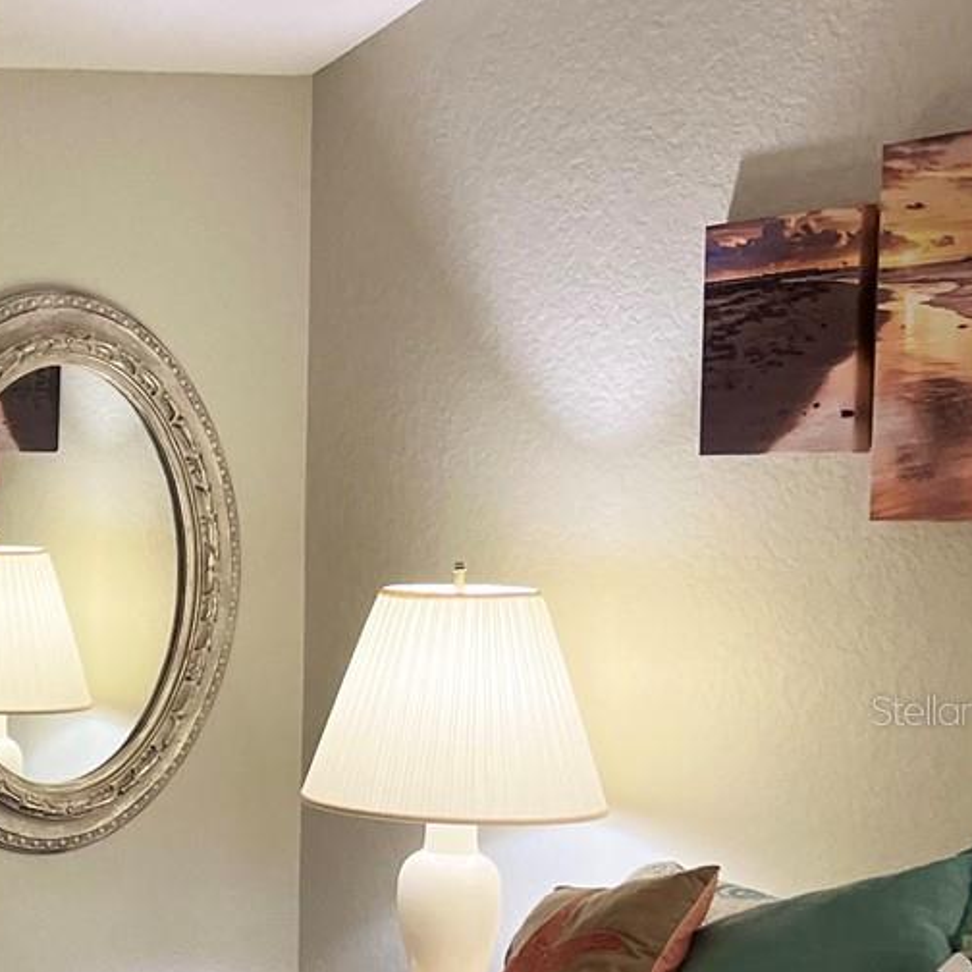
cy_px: 710
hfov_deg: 20.3
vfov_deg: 23.5
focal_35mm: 73
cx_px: -490
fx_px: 2319
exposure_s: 1/60
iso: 250
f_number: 1.6
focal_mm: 5.1
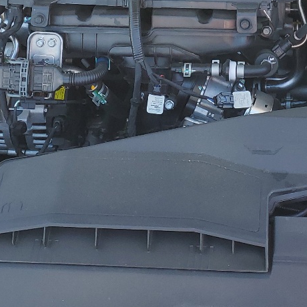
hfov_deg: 21.2
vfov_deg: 20.3
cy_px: -56
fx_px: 803
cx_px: 270
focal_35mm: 80
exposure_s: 1/556
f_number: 1.5
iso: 50
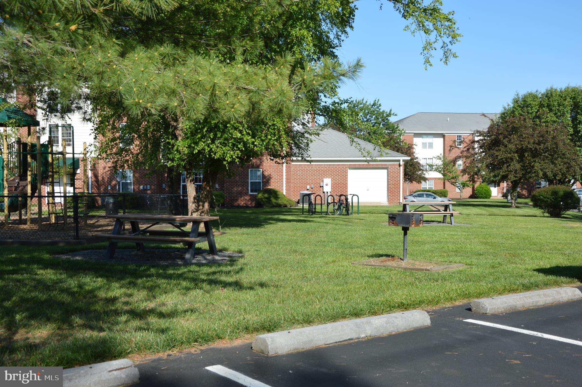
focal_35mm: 39
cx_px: 291
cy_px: 194
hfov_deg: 49.6
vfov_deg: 34.1
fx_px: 630
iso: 100
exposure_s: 1/200
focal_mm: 26
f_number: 7.1
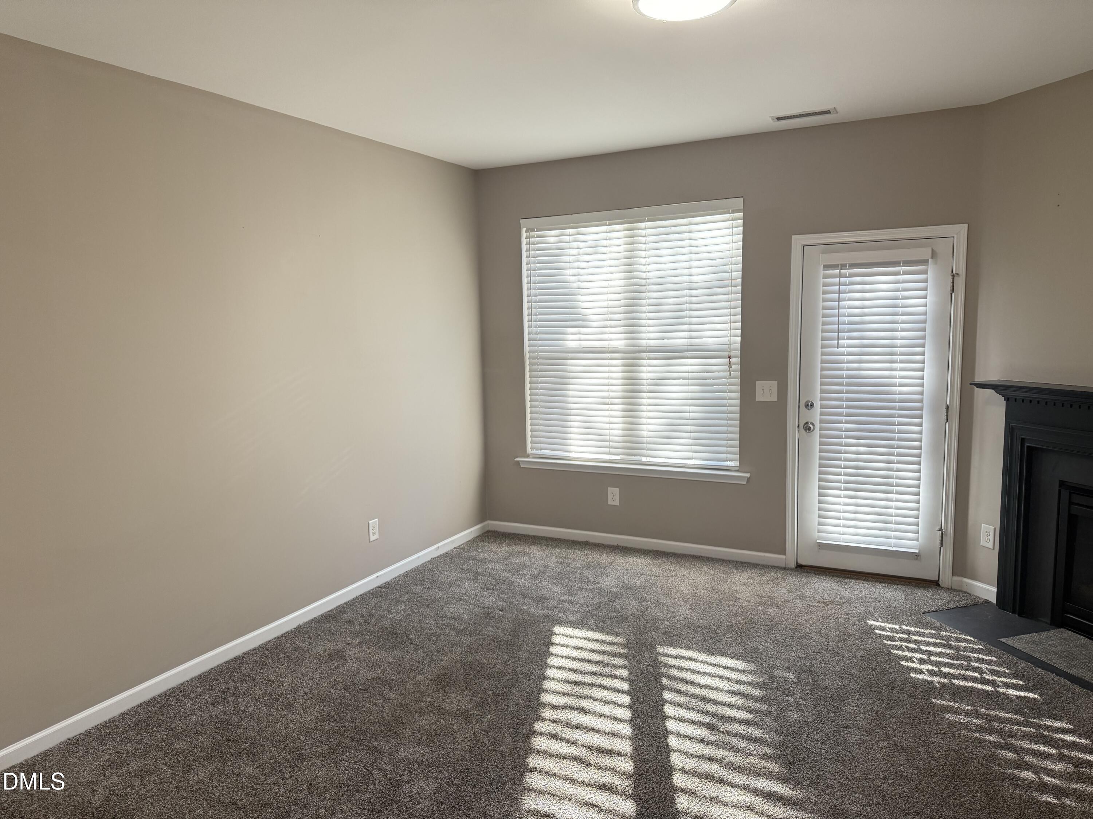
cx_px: 546
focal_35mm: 24
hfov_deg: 71.6
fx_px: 758
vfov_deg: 56.8
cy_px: 410
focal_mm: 6.76
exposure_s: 1/120
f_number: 1.78
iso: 200
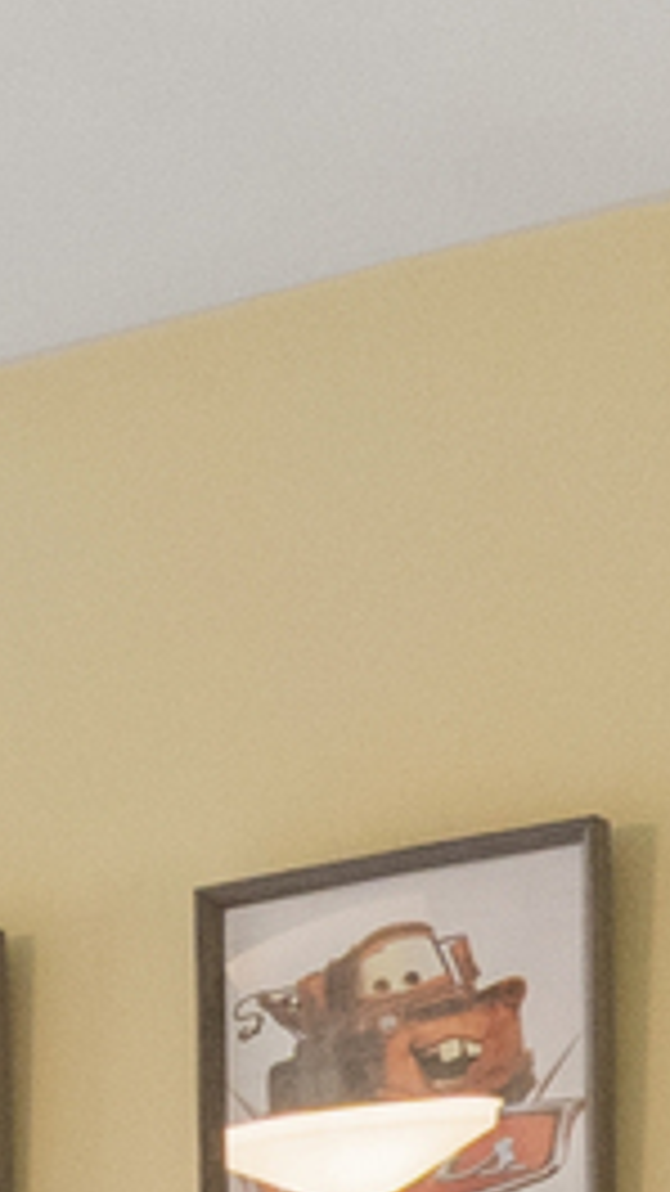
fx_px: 6129
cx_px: -2293
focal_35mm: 194
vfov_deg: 9.9
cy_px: 2726
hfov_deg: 5.3
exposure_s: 1/2
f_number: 9
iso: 320
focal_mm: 16
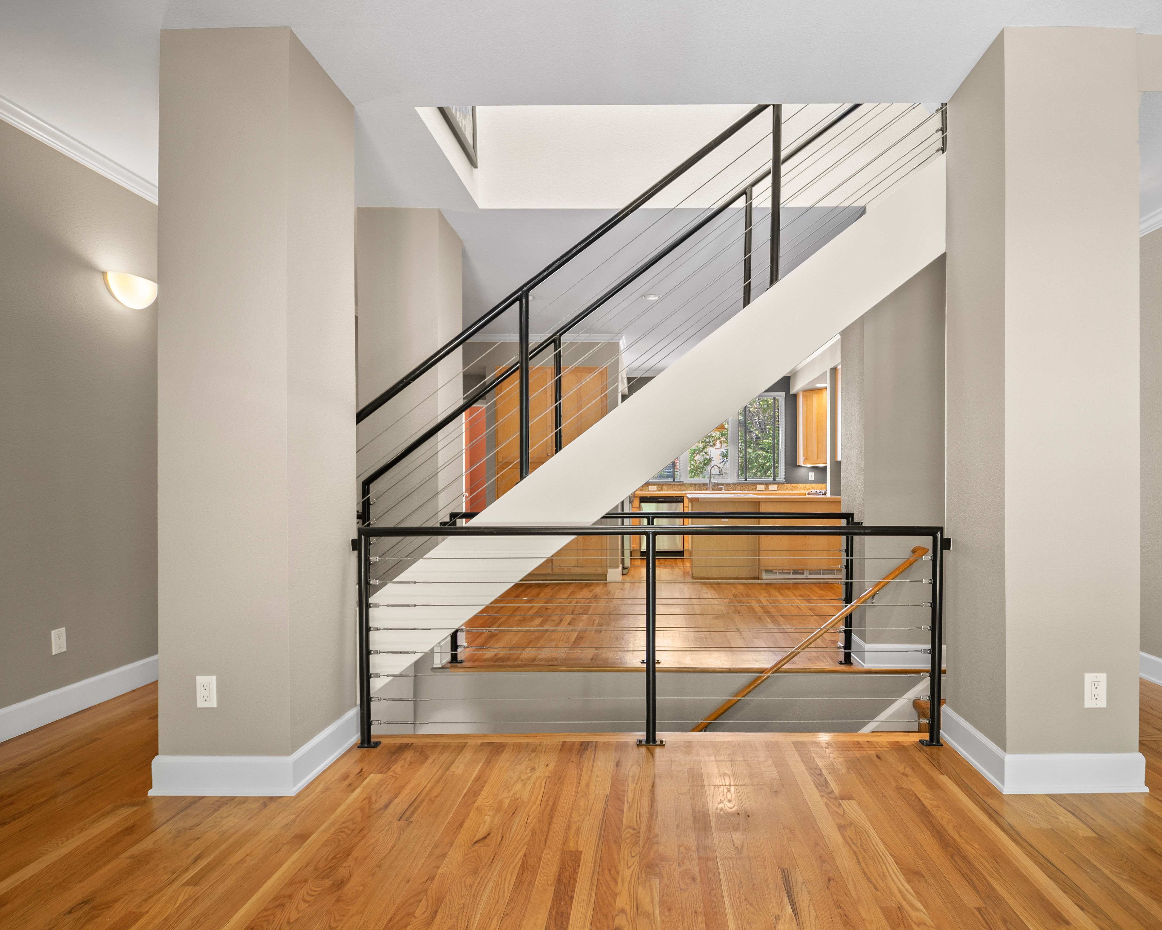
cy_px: 470
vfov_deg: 80.4
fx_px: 550
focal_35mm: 16
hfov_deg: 92.9
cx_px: 628
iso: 400
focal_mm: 14
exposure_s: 1/5
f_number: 6.3
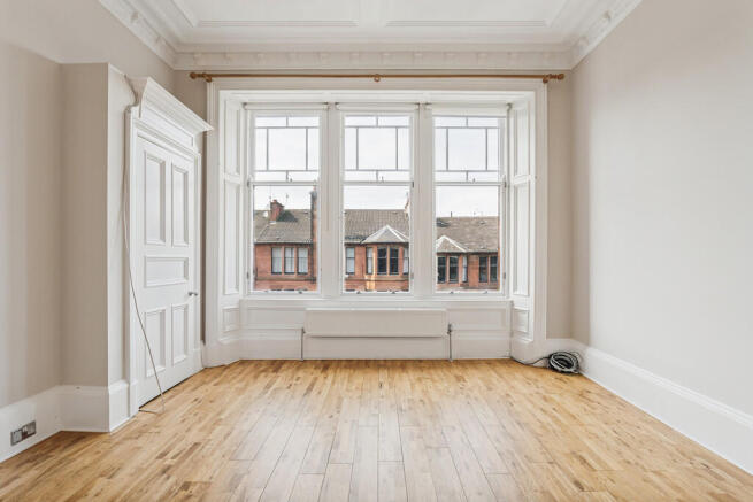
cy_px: 251
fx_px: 335
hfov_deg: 96.7
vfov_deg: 73.8
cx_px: 376
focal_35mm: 16
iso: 160
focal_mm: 16
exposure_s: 1/100
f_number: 8
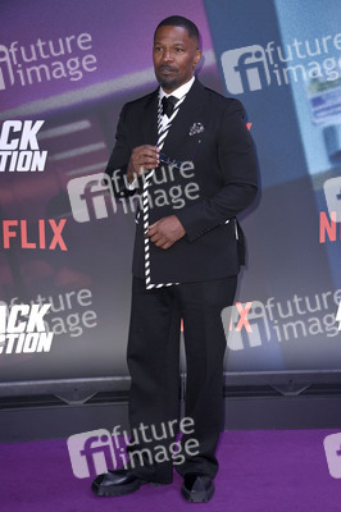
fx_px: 1110
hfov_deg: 17.5
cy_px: 256
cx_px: 170
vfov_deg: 26.0
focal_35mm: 78
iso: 1000
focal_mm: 78
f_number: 5.6
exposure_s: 1/250
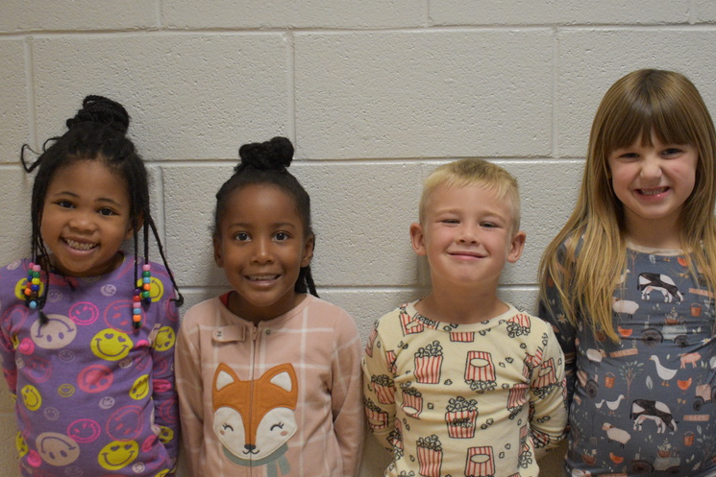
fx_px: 1108
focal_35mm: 56
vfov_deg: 24.3
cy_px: 252
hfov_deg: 35.8
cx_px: 375
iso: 1600
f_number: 4
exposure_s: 1/125
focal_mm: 27
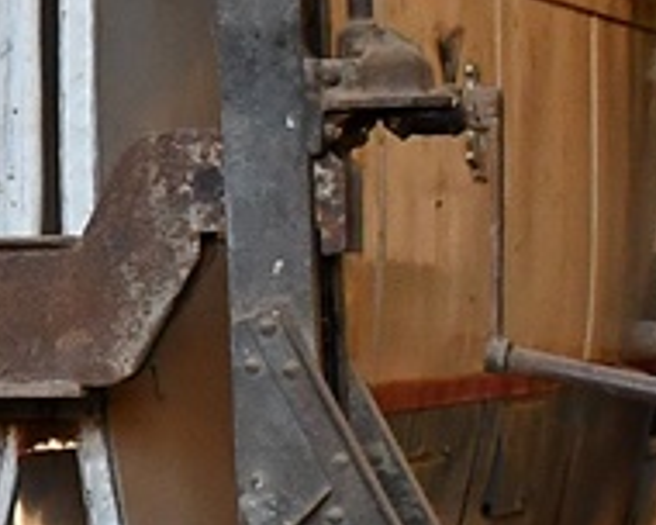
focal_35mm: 285
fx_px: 5533
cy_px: 171
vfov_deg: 5.4
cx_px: -925
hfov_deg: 6.5
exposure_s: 1/125
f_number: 3.8
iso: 1100
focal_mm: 24
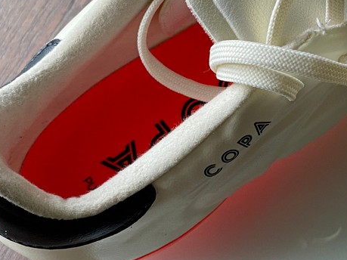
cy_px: 156
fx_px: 681
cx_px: 339
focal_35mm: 68
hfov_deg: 27.1
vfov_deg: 21.6
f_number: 1.8
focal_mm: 4.25
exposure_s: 1/91
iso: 125
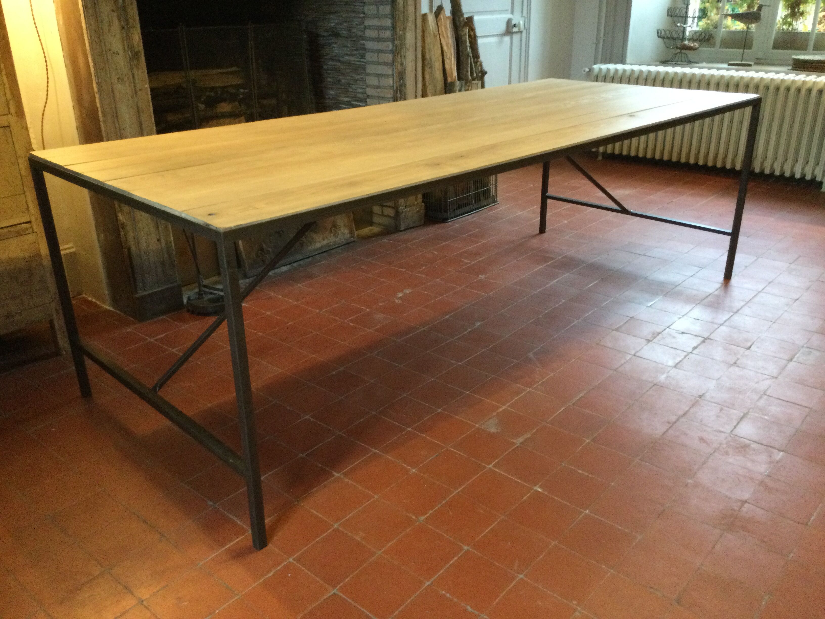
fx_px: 739
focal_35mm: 31
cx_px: 412
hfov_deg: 58.4
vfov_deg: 45.4
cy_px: 310
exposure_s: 1/17
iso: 200
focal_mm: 3.3
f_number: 2.4
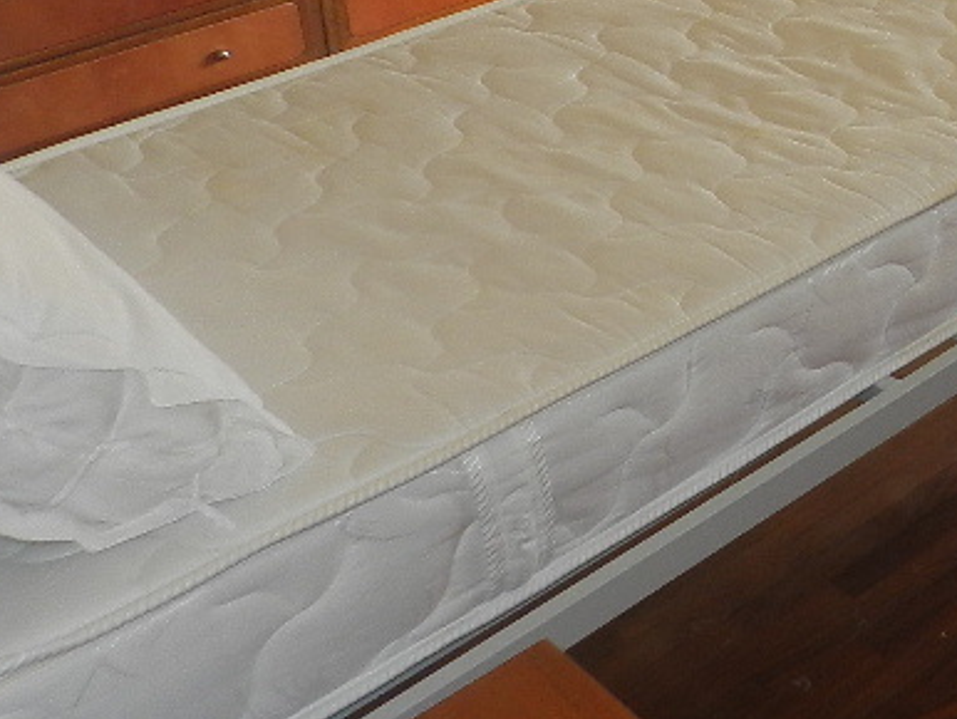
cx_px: 1193
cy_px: -191
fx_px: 1687
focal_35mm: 61
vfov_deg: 21.9
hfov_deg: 27.3
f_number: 3.4
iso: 160
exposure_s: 1/100
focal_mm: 4
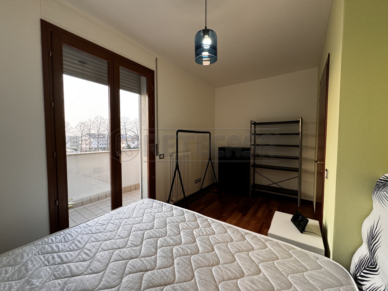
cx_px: 194
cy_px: 146
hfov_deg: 102.1
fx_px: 157
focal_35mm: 14
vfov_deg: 85.7
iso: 200
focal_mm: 2.22
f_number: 2.2
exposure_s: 1/99
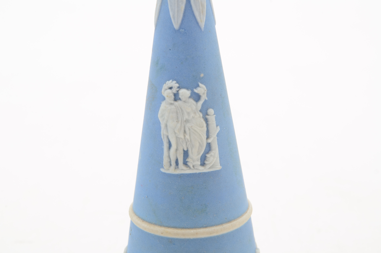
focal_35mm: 82
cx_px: 190
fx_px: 871
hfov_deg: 24.7
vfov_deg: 16.5
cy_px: 126
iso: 100
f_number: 20
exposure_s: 1/160
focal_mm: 55
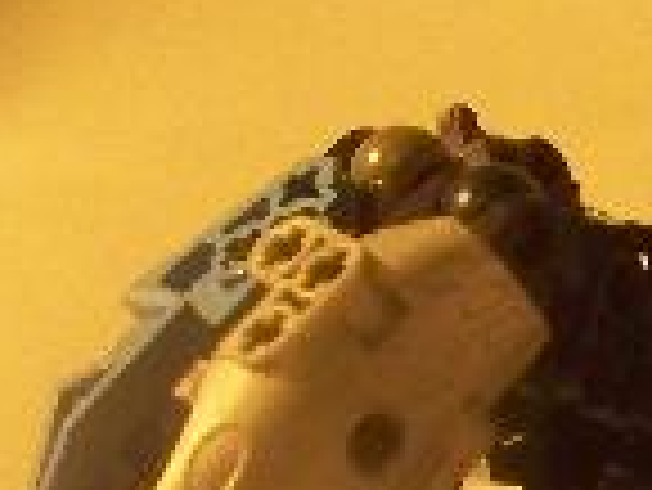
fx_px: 5203
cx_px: 830
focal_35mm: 276
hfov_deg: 7.1
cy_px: 1270
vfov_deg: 5.2
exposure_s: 1/30
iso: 320
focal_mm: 9.86
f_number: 2.9
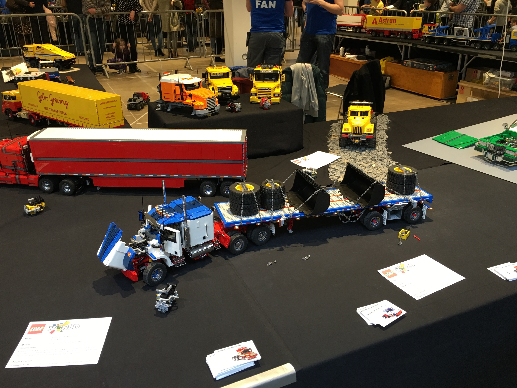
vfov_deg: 48.2
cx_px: 258
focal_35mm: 29
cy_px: 194
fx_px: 433
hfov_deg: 61.7
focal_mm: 4.15
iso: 50
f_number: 2.2
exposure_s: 1/17
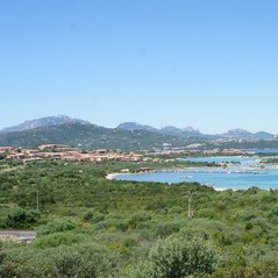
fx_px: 445
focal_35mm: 49
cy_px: 141
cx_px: 216
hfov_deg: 33.8
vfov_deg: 34.7
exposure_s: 1/160
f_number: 11
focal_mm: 20
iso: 200
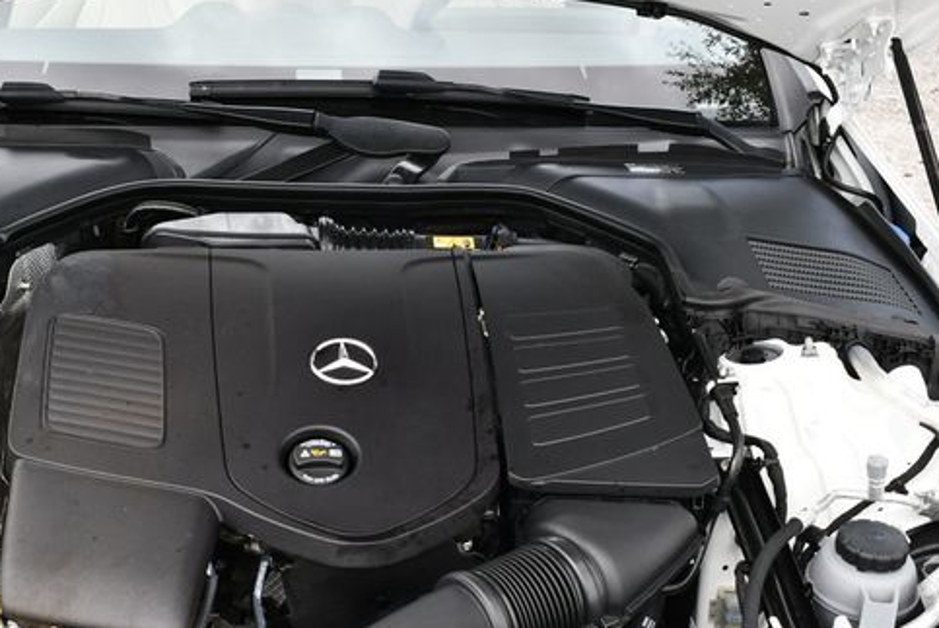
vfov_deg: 25.5
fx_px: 1384
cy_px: 408
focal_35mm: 53
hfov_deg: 37.2
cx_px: 344
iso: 280
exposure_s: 1/250
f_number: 5.6
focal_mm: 20
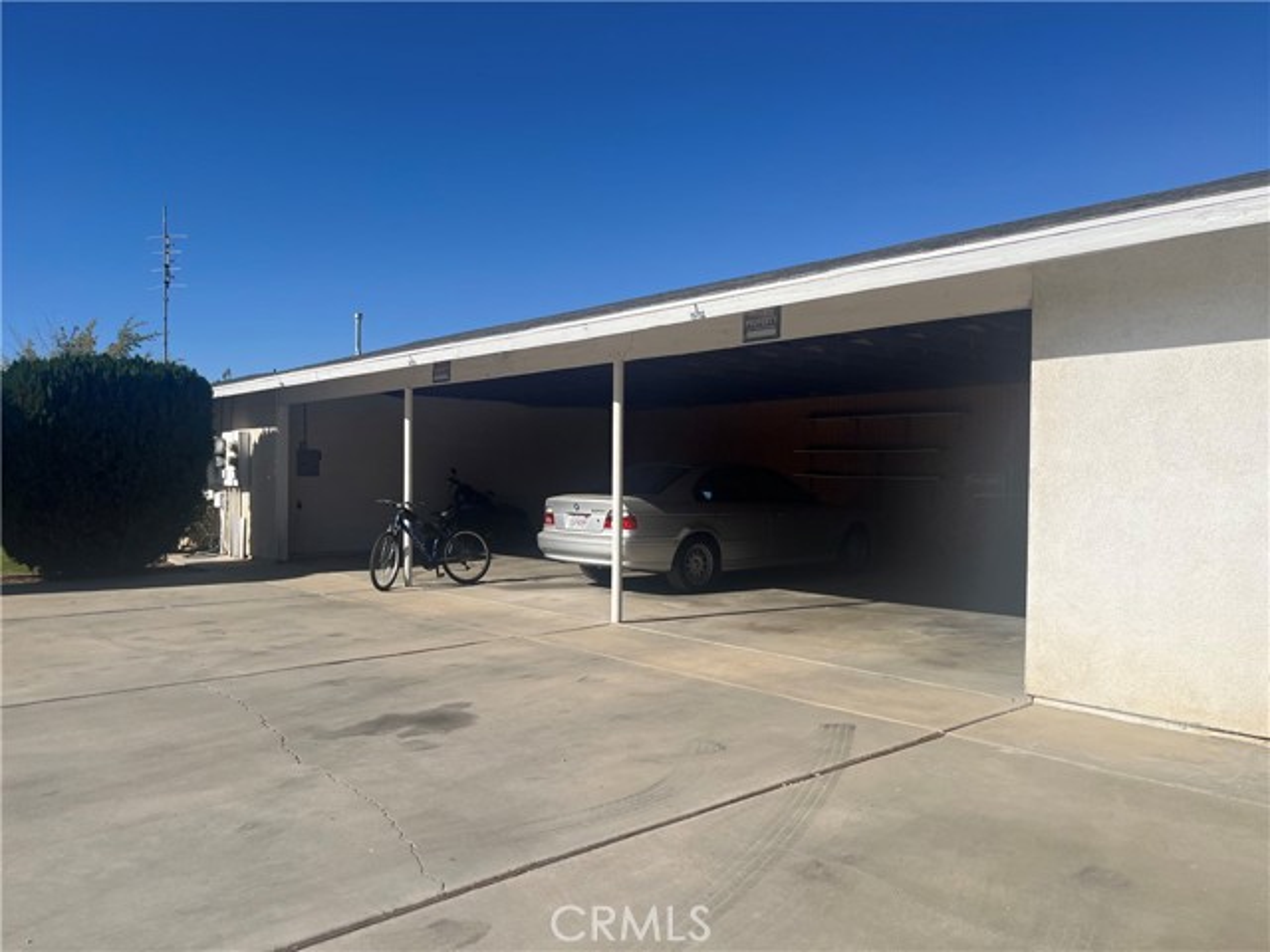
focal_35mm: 26
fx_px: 954
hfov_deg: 67.3
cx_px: 635
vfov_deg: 53.1
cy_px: 476
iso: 50
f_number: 1.6
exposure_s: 1/5848
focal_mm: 5.1
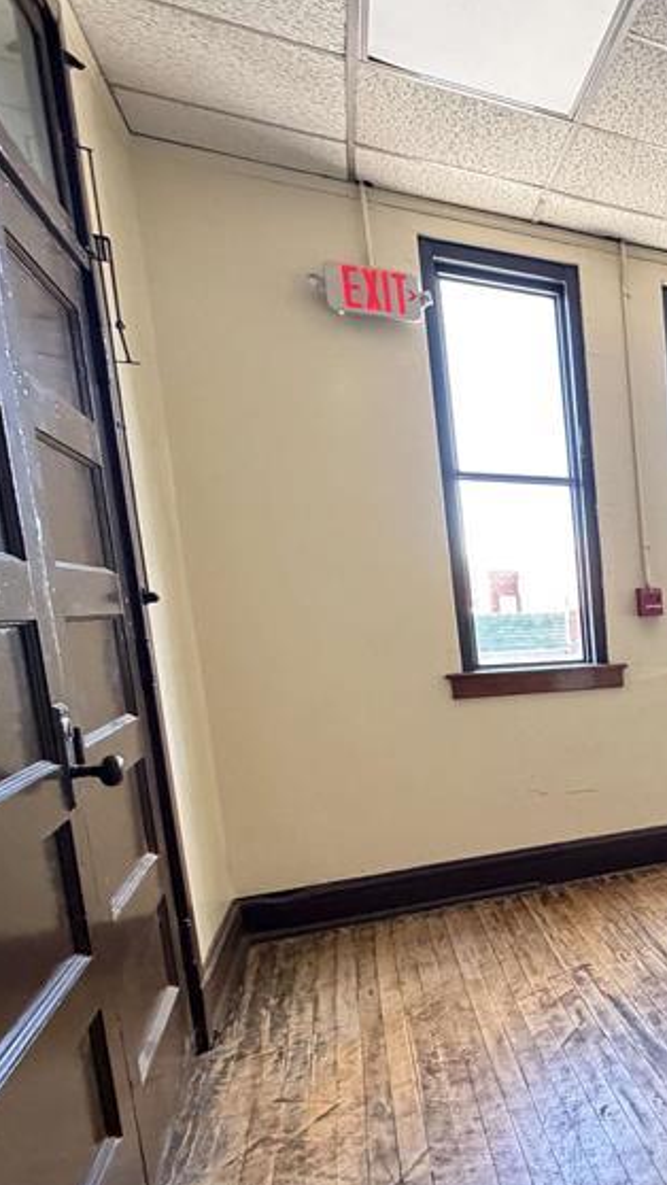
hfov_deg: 26.8
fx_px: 880
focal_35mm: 28
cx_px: 1041
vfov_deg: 67.3
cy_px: 707
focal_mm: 2.22
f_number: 2.2
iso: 640
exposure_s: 1/60
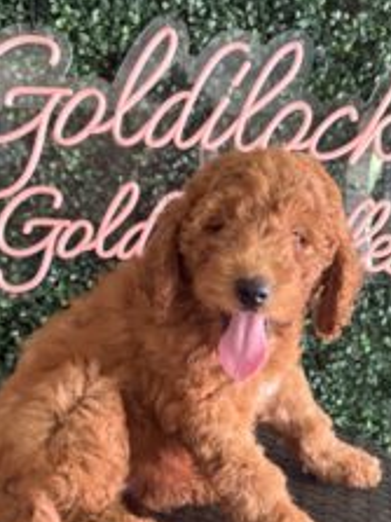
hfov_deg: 33.5
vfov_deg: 43.3
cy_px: 344
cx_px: 234
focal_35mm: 43
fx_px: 648
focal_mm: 6.76
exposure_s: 1/60
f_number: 1.78
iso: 400
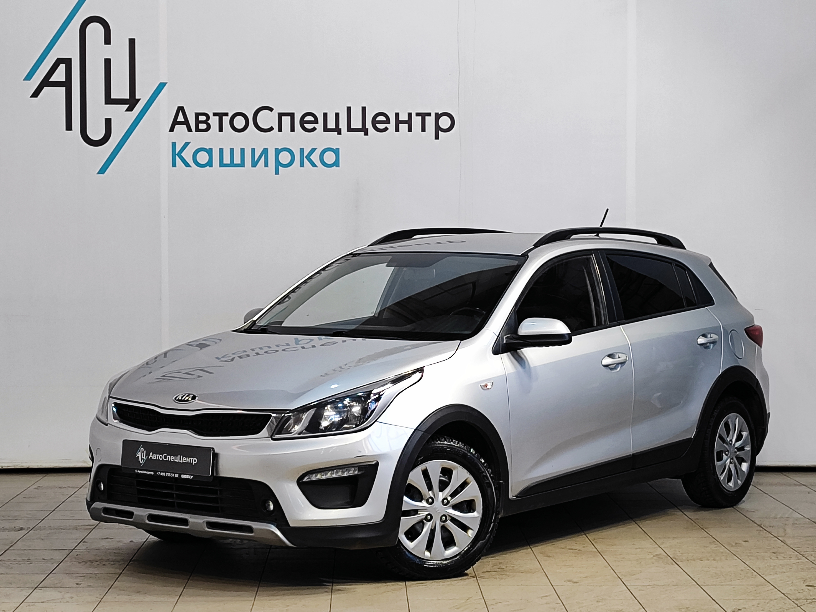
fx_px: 566
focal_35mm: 24
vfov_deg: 56.8
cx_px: 408
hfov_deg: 71.6
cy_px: 306
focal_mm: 5.89
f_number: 1.89
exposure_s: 1/100
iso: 267
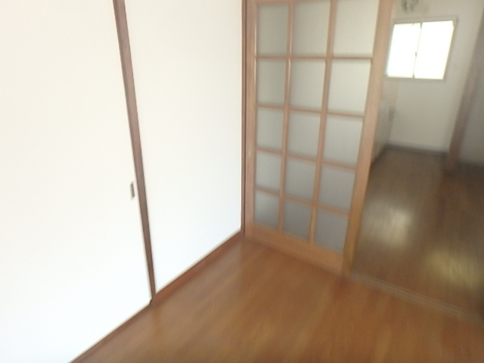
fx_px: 294
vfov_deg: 63.4
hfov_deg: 79.0
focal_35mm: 21
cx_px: 242
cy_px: 182
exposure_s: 1/30
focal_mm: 3.7
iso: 400
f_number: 3.5
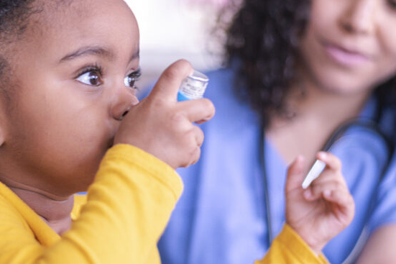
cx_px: 96
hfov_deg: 21.7
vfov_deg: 14.7
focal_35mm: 93
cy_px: 129
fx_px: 1023
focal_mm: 50
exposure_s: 1/200
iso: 1000
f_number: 2.2
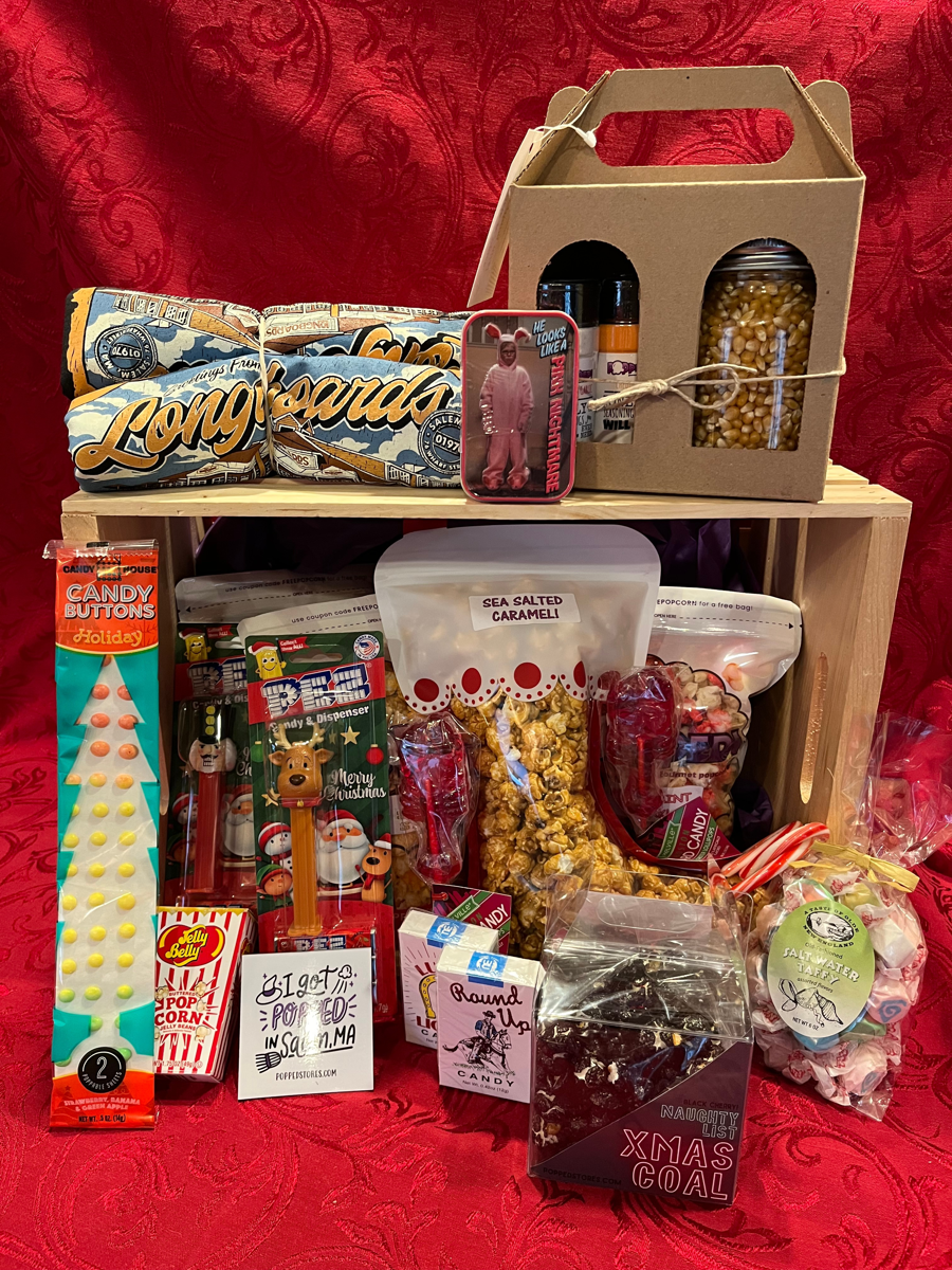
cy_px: 635
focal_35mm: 26
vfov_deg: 67.3
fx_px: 953
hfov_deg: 53.1
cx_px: 476
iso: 320
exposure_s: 1/60
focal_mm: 5.1
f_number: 1.6
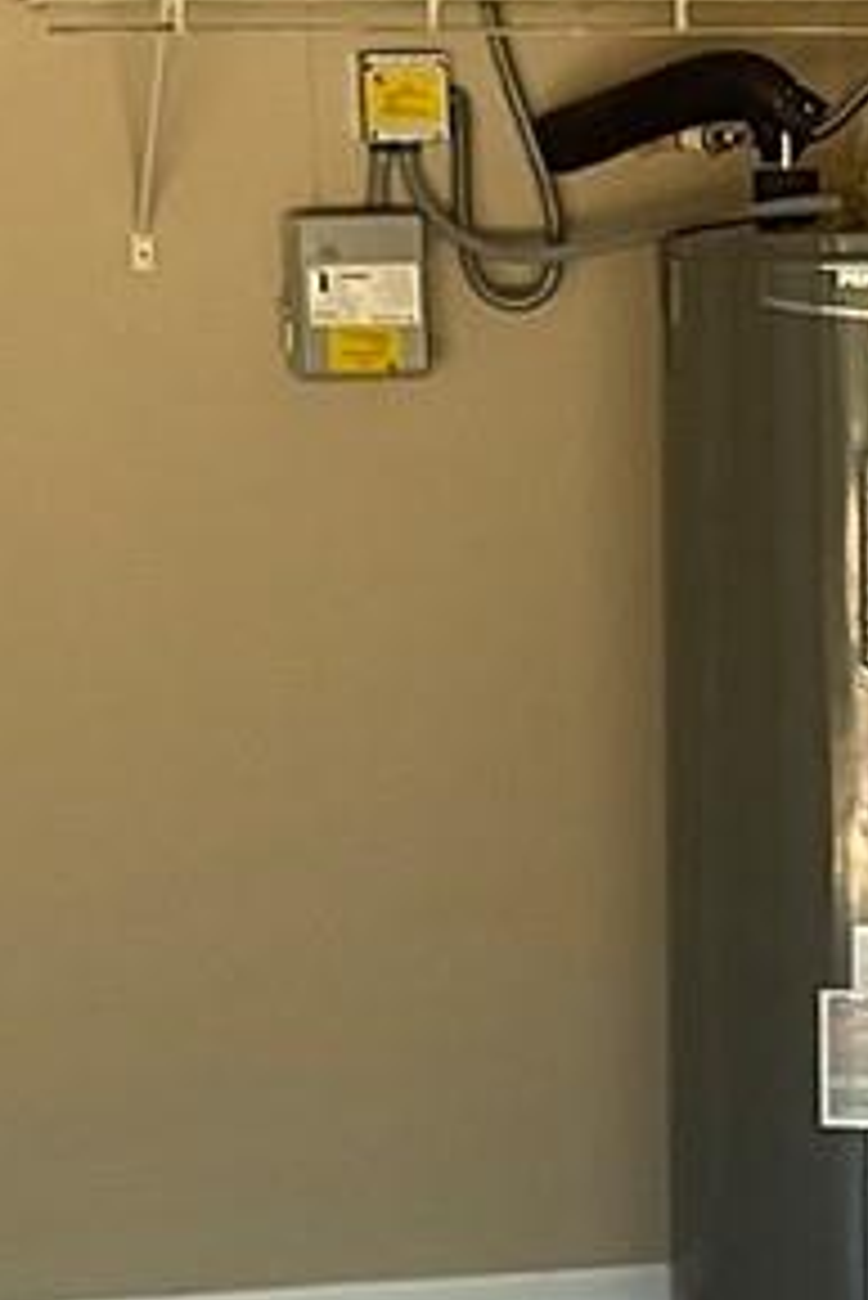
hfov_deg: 8.2
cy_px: 1484
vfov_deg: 12.1
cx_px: 917
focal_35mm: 167
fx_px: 6032
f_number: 1.8
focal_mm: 3
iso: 32
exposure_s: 1/122
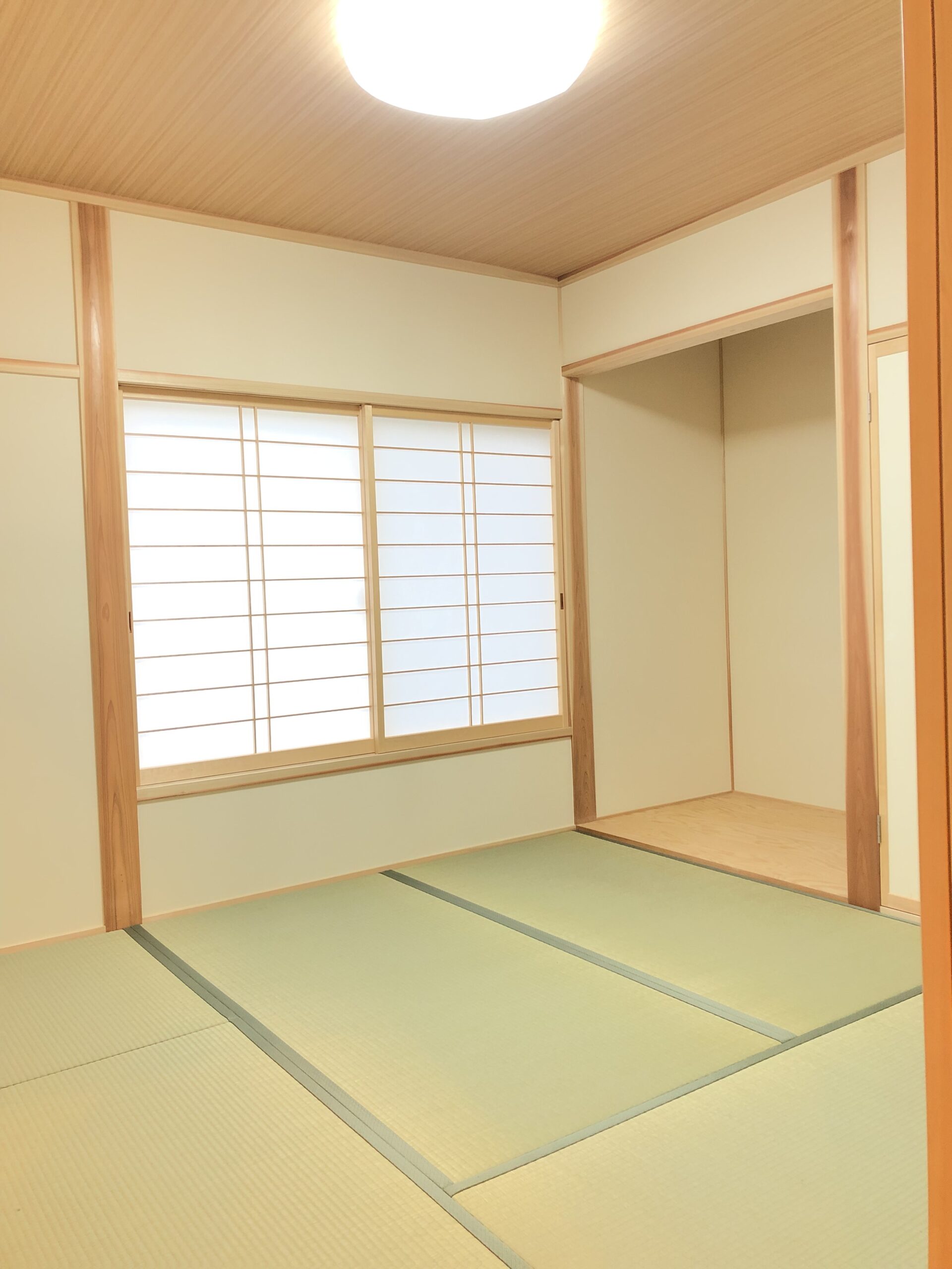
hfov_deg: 49.7
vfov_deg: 63.4
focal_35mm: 28
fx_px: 1027
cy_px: 634
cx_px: 476
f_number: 1.8
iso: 40
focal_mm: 3.99
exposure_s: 1/25
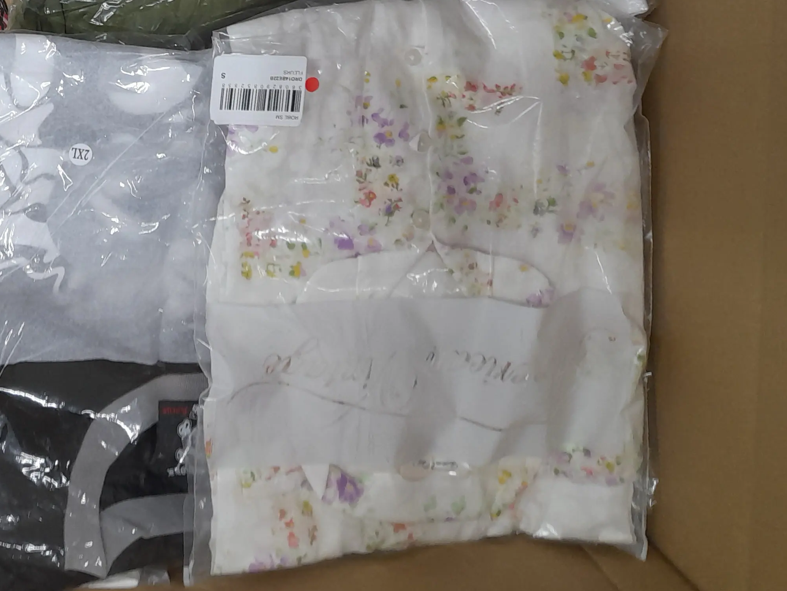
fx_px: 1137
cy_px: 19
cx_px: 3
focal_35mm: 50
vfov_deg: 27.6
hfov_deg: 34.7
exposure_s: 1/50
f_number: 2
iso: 125
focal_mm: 4.6
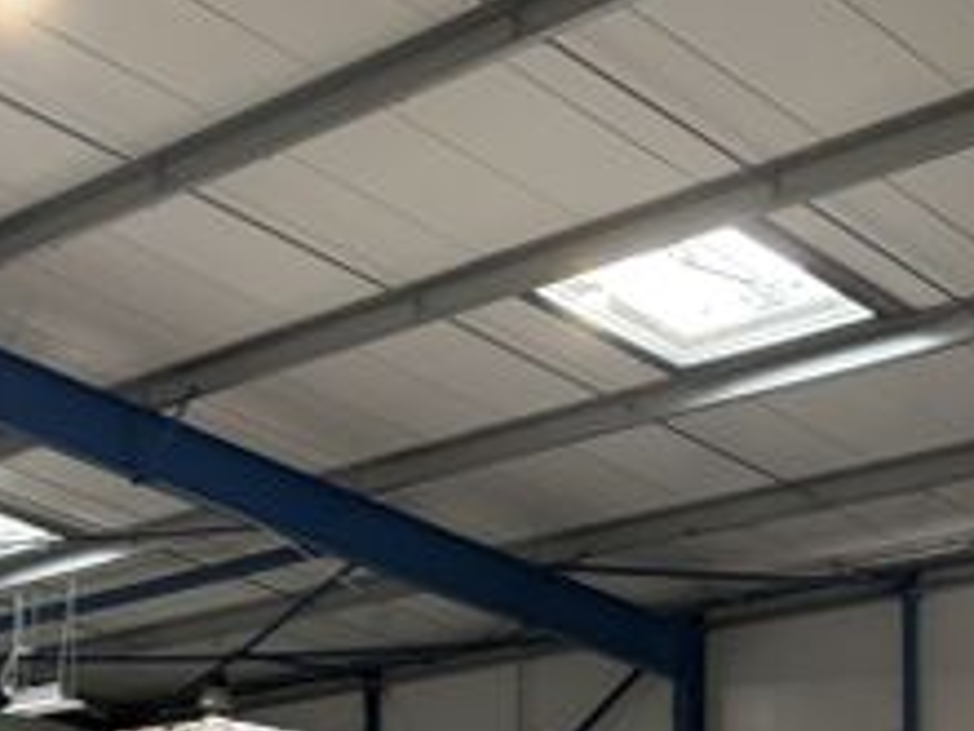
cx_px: 148
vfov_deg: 16.8
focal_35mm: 82
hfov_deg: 23.4
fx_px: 2307
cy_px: 1001
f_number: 1.6
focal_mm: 5.96
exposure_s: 1/60
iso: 160
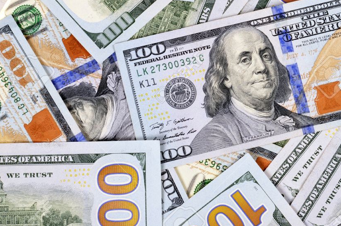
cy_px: 59
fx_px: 1333
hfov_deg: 14.5
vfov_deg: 9.7
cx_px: 256
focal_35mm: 141
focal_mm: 60
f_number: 14
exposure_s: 1/160
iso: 100
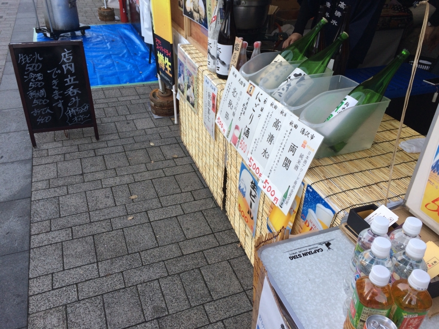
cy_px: 164
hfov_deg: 61.7
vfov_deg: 48.2
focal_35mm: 29
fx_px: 368
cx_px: 220
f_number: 2.2
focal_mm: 4.15
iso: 32
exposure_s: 1/193
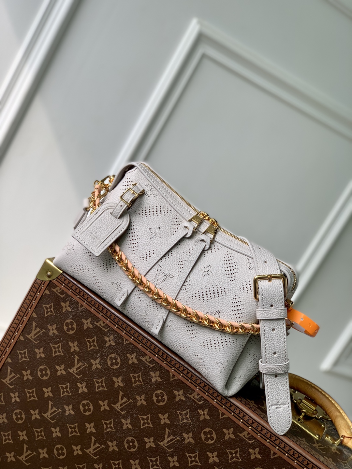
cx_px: 176
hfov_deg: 28.0
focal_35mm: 52
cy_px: 234
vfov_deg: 36.8
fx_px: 705
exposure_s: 1/141
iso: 16
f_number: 2.4
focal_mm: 6
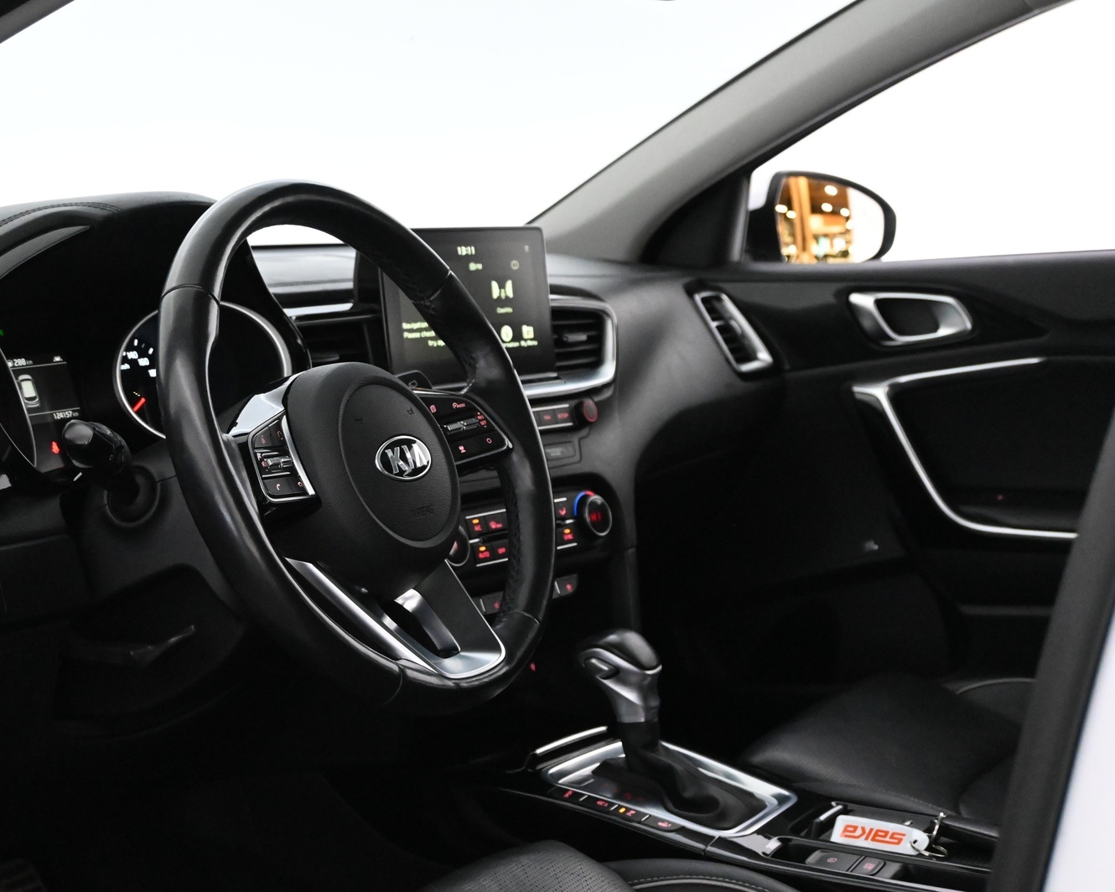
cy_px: 450
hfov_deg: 33.2
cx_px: 490
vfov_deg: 26.9
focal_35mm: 57
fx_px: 1867
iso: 6400
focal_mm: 33
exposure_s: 1/50
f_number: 5
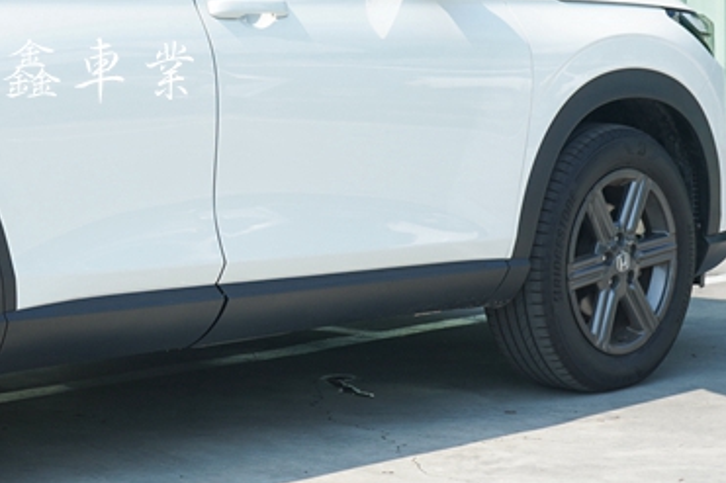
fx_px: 2560
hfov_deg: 15.7
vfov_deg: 10.7
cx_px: -94
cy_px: 73
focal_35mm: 127
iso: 100
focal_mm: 46
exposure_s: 1/200
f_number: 7.1
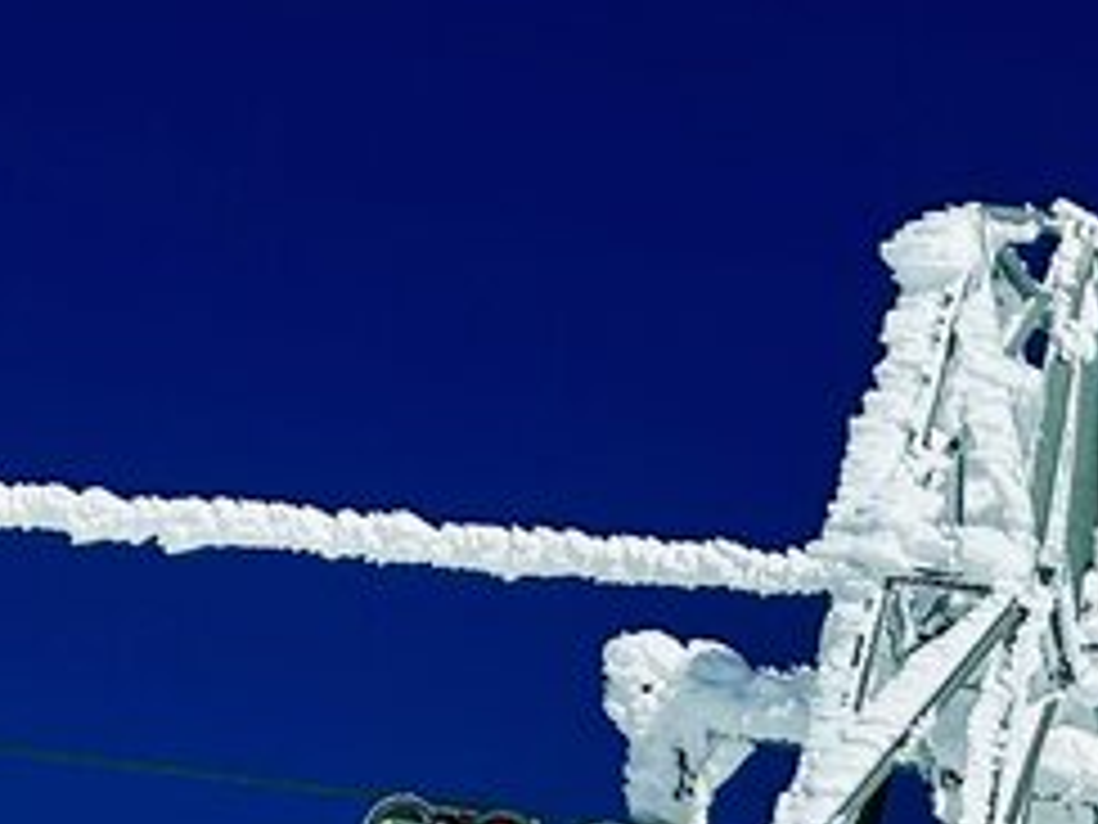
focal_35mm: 134
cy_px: 1788
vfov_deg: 10.0
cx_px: 799
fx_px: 4250
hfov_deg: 14.7
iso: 64
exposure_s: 1/18519
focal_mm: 6.86
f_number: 1.78
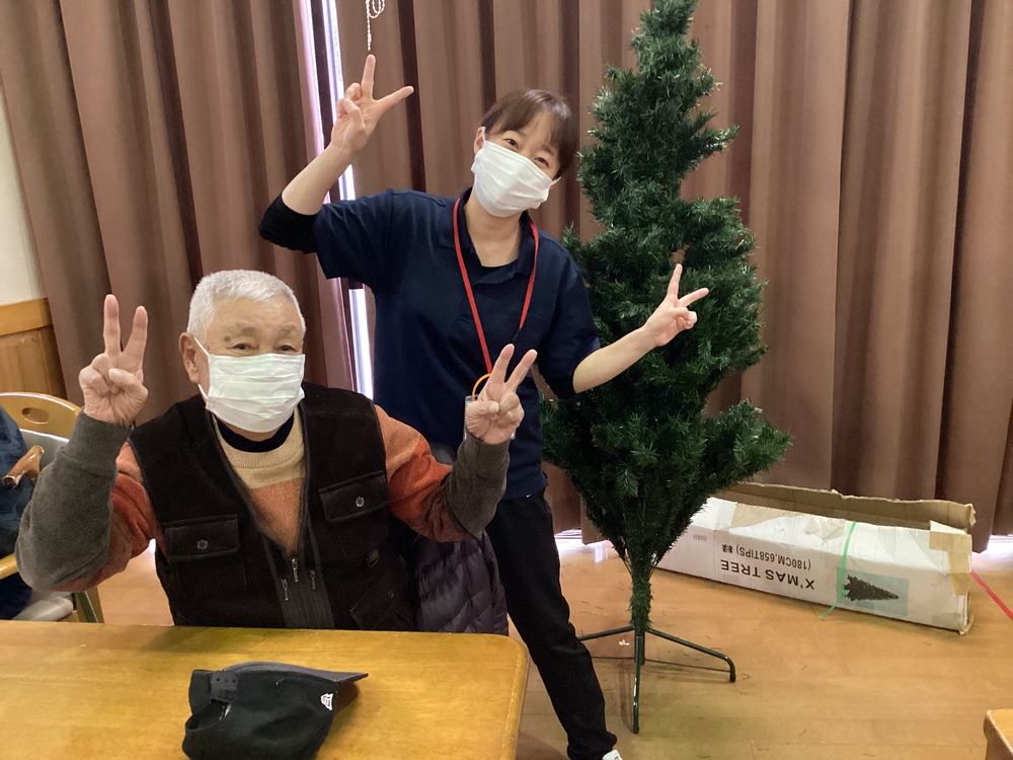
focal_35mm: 31
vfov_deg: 45.4
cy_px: 380
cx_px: 506
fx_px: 907
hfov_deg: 58.4
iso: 400
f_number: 2.4
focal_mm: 3.3
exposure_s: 1/60
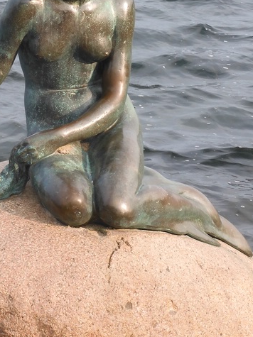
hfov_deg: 7.8
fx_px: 1852
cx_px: 28
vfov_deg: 10.4
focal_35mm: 190
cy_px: 104
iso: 100
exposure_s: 1/250
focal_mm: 16.9
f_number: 5
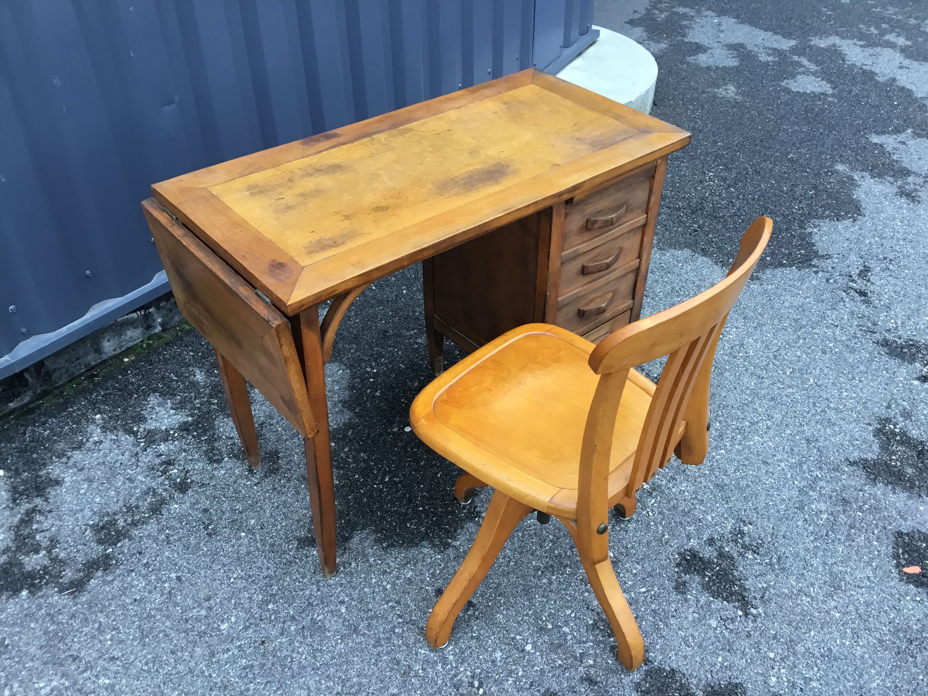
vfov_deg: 45.4
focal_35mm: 31
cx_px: 464
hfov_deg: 58.4
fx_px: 831
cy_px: 348
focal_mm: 3.3
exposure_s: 1/30
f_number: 2.4
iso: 50
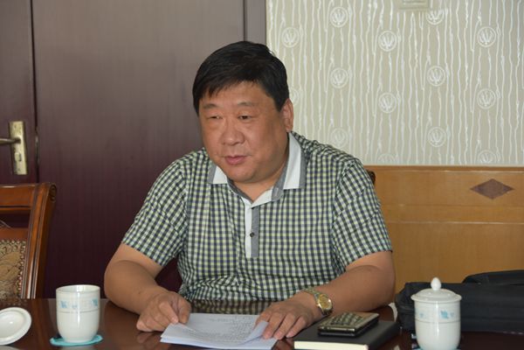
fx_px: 1747
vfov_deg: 11.4
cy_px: 175
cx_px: 262
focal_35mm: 120
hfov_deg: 17.1
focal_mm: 80
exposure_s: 1/80
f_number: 5
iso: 400
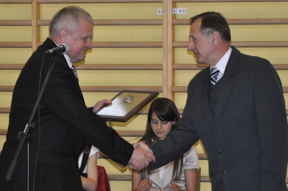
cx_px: 144
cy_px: 96
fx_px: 1019
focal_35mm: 128
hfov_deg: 16.1
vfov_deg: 10.7
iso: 800
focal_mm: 85
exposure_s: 1/60
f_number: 5.6
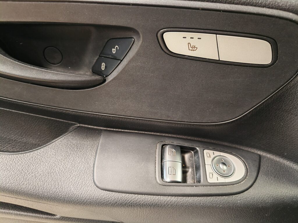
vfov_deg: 58.9
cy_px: 112
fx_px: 198
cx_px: 149
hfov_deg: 73.9
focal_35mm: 23
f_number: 1.6
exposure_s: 1/33
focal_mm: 5.4
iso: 400
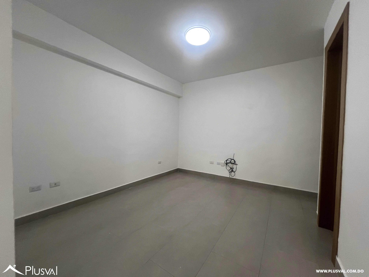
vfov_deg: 89.9
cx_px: 184
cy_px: 138
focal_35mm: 13
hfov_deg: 106.2
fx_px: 139
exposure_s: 1/120
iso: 200
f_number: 1.8
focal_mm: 1.57
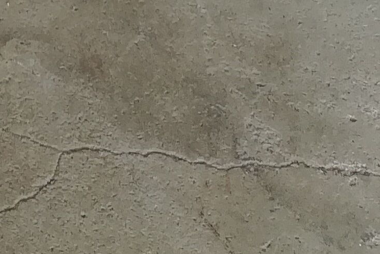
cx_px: -209
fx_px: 1552
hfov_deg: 13.1
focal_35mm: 147
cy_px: -743
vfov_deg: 7.1
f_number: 2.2
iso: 64
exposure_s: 1/60
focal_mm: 3.83
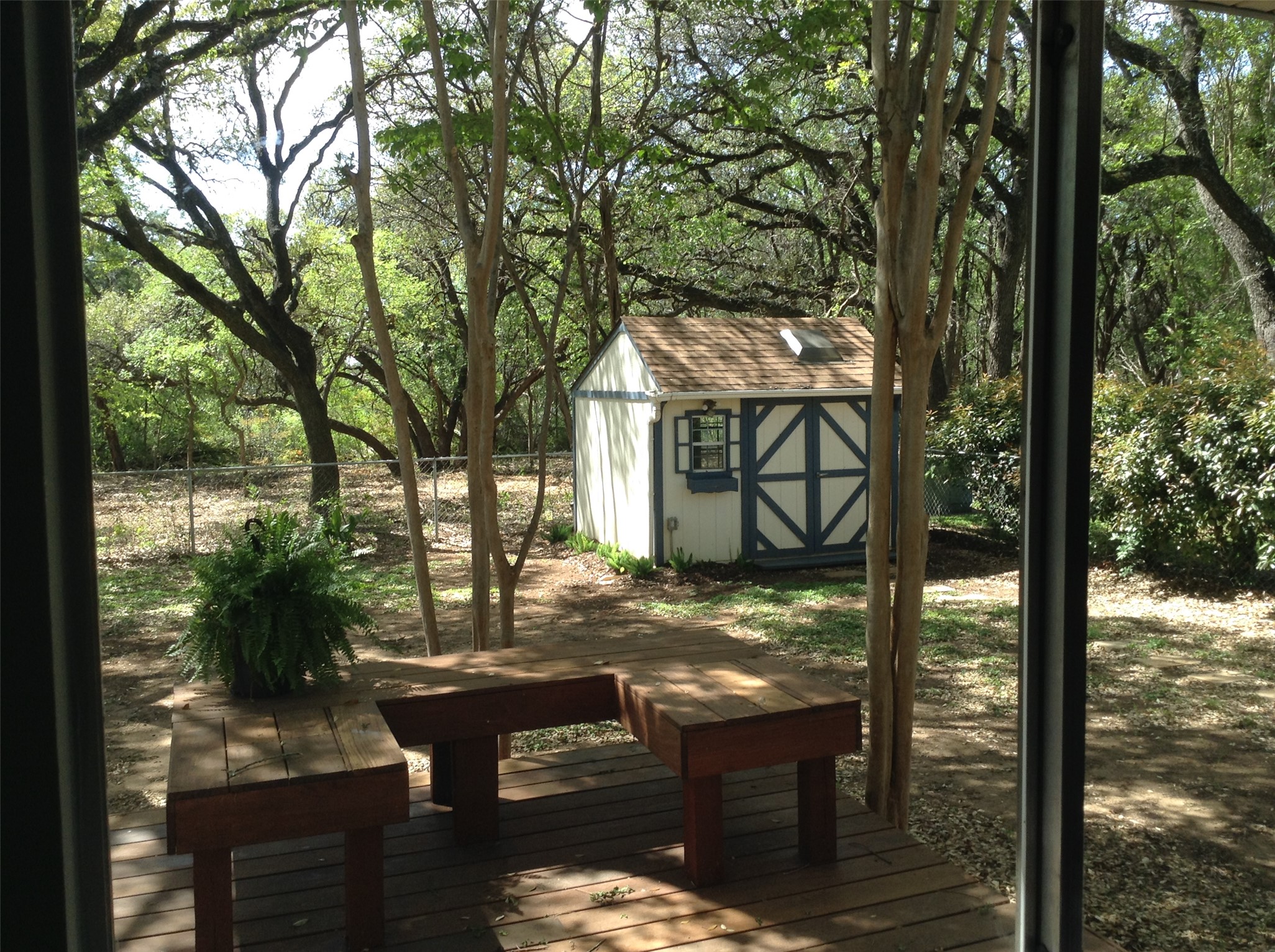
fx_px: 1213
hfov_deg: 55.4
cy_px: 476
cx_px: 638
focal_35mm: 33
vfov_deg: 42.8
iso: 25
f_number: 2.4
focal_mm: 3.3
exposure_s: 1/202
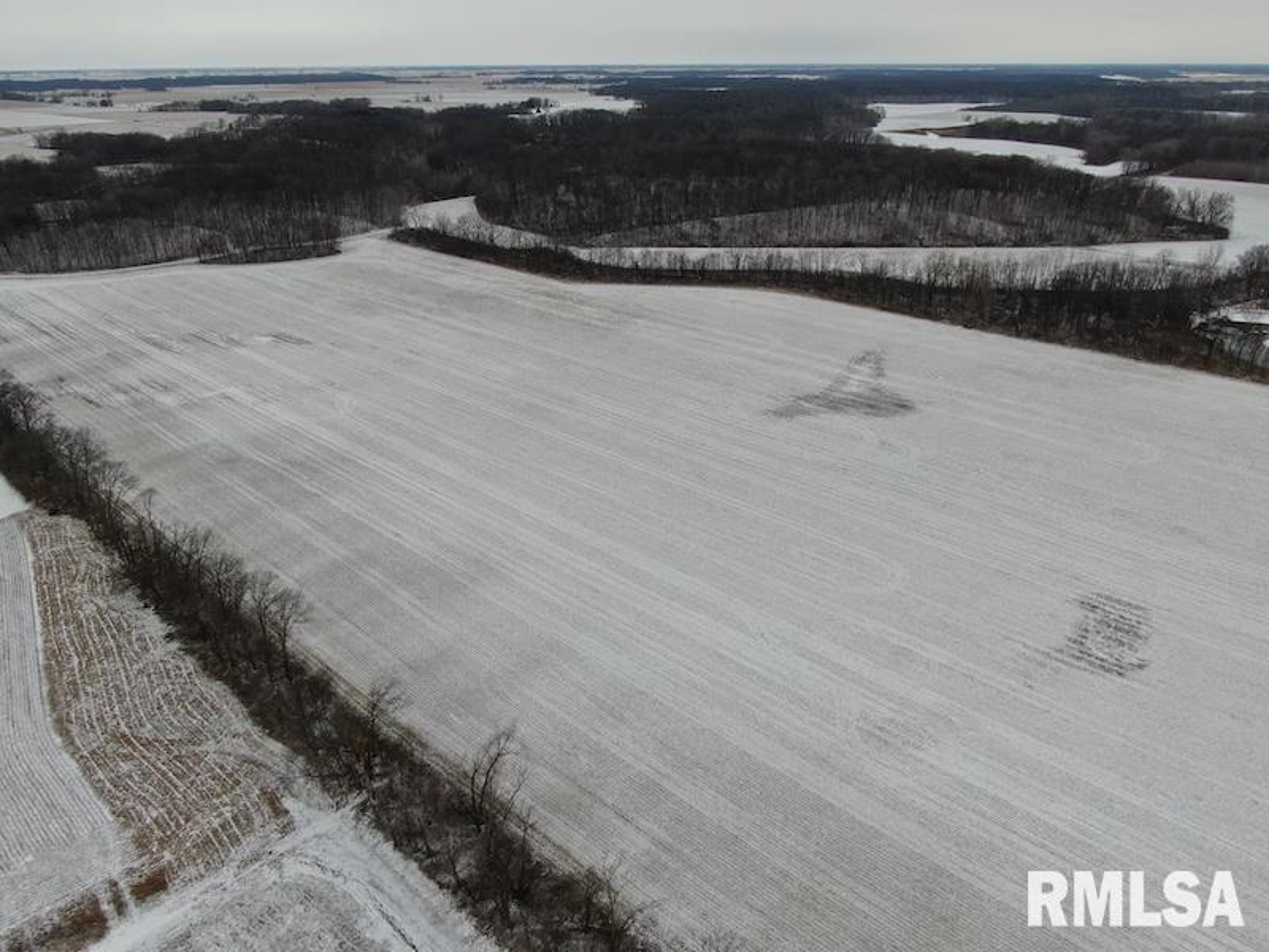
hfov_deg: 71.6
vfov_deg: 56.8
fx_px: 880
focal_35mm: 24
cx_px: 634
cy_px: 476
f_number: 2.8
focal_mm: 4.39
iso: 100
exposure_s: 1/640
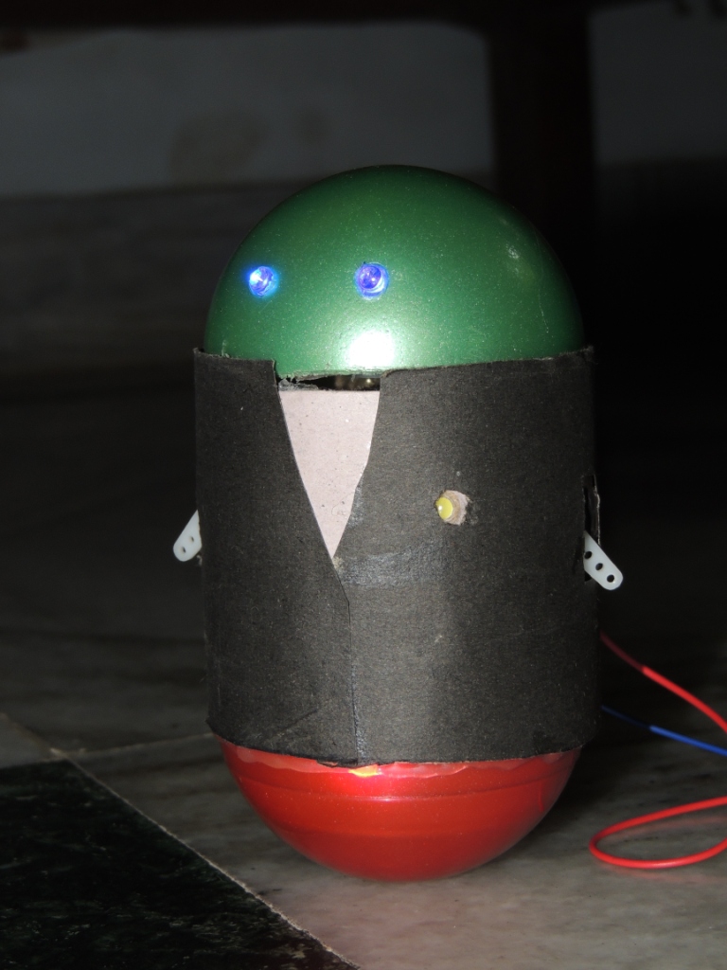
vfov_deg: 26.0
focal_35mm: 75
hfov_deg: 19.6
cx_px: 364
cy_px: 485
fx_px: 2100
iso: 200
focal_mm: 13.3
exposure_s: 1/60
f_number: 3.9
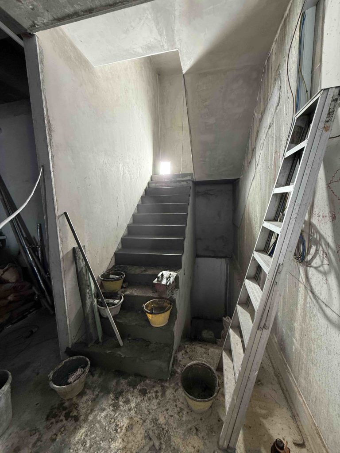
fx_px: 183
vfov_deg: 102.1
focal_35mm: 14
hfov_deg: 85.7
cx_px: 170
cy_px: 226
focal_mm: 2.22
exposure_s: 1/100
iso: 320
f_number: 2.2
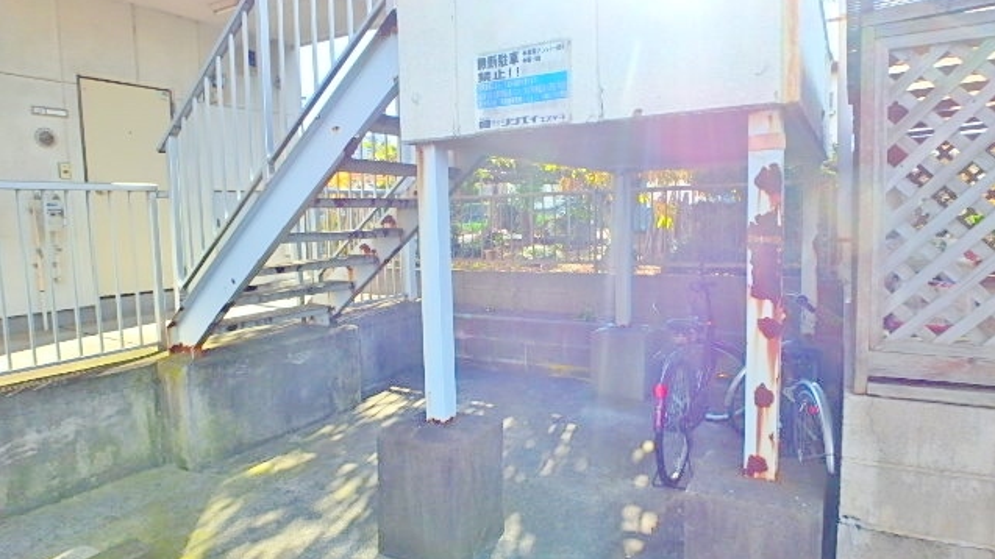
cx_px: 498
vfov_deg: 49.5
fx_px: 607
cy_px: 290
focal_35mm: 23
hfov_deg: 78.7
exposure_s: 1/320
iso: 125
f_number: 3.5
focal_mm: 3.7
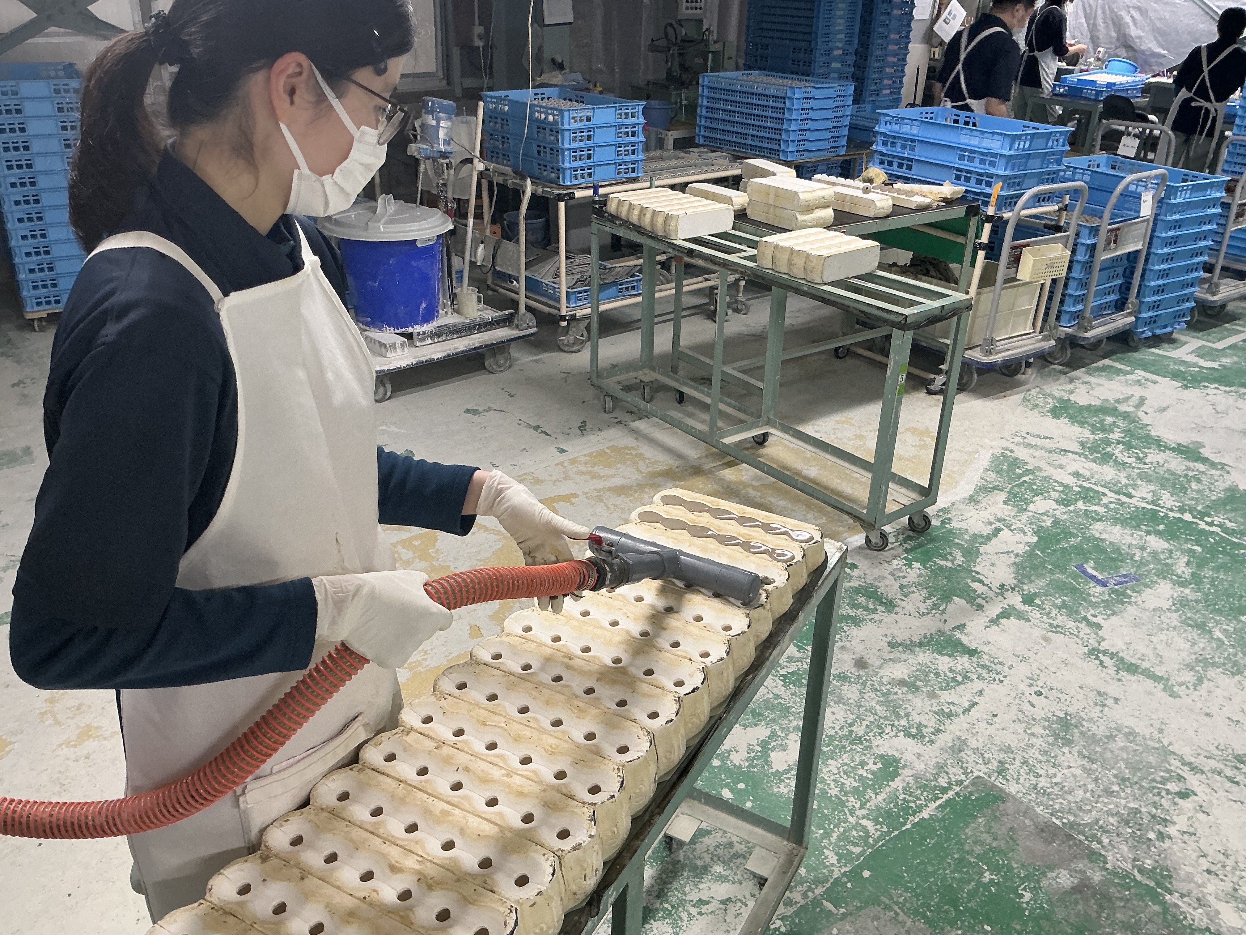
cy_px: 468
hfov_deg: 63.4
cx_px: 623
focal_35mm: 28
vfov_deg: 49.7
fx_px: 1008
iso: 80
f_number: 1.8
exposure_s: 1/60
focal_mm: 3
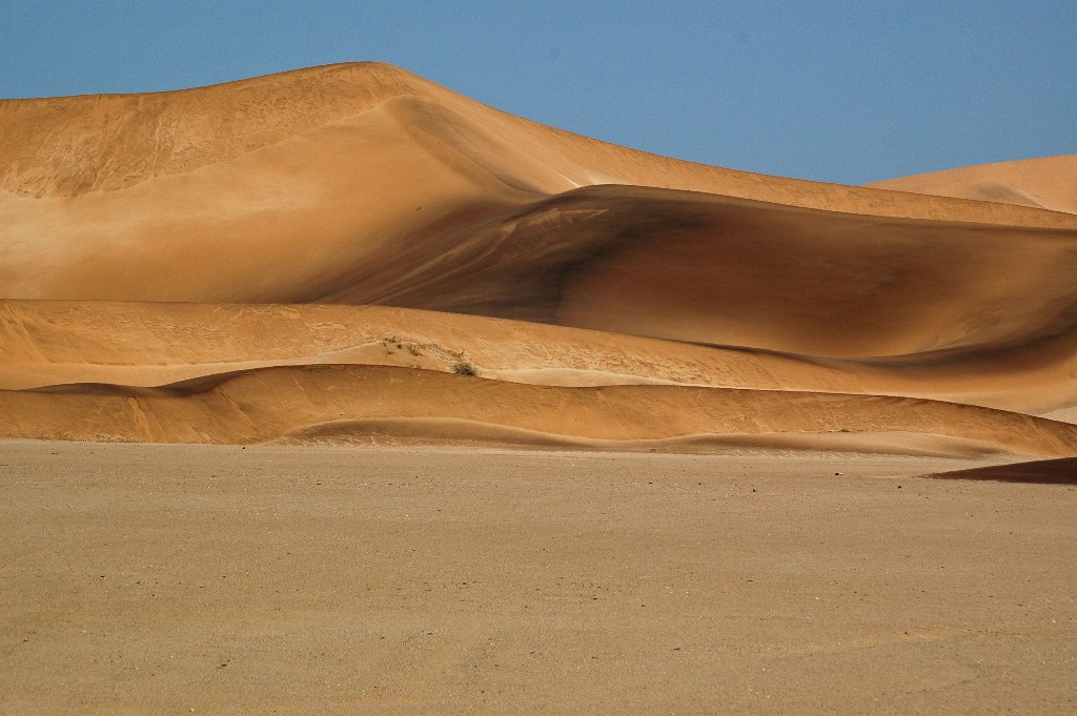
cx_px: 538
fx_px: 4484
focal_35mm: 150
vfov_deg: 9.1
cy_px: 358
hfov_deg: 13.7
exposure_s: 1/1000
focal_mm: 100
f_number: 8
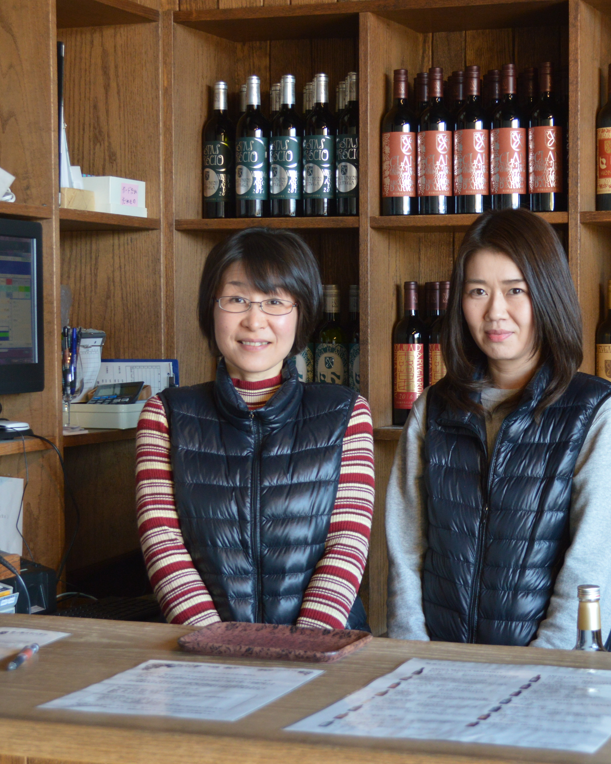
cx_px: 347
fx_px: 1763
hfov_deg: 19.6
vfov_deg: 24.4
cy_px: 379
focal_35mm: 78
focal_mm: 32
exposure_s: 1/60
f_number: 4.8
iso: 560
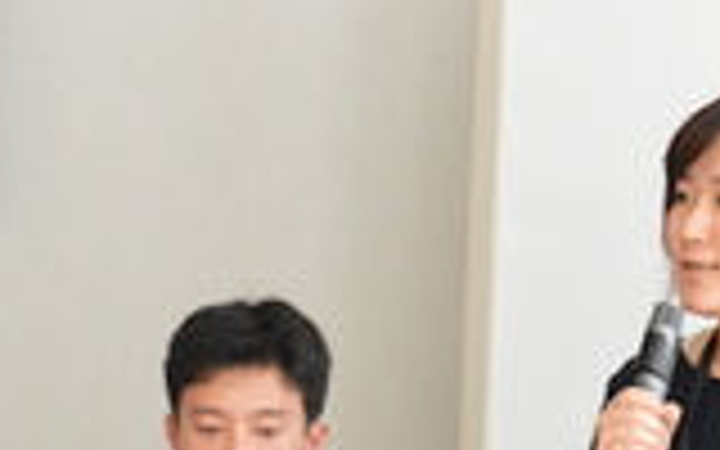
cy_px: 302
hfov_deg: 9.6
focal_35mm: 219
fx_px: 4297
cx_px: 520
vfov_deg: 6.0
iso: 3200
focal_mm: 40
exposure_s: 1/30
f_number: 6.3
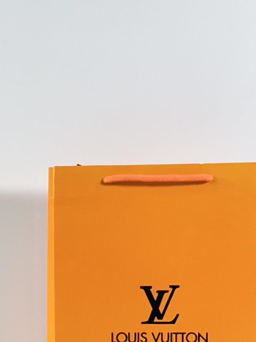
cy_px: 318
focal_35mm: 127
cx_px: -76
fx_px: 1252
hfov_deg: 11.4
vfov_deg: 15.3
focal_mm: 6.86
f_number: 1.78
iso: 80
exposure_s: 1/100
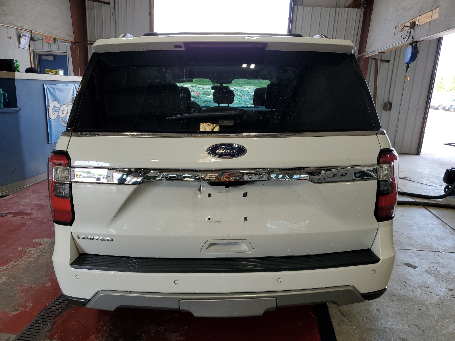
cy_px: 170
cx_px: 228
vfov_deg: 53.1
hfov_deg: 67.3
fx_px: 342
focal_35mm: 26
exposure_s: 1/192
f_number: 1.5
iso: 50
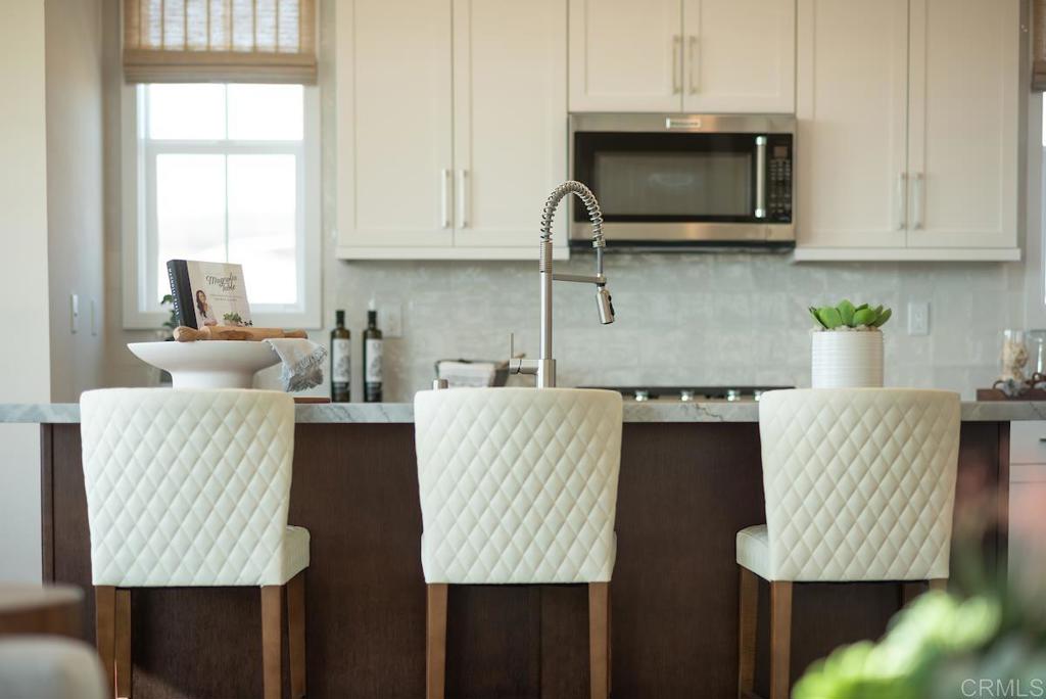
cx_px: 523
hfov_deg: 23.9
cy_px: 350
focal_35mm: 85
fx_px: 2471
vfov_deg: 16.1
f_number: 2.2
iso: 100
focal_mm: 85
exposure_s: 1/200
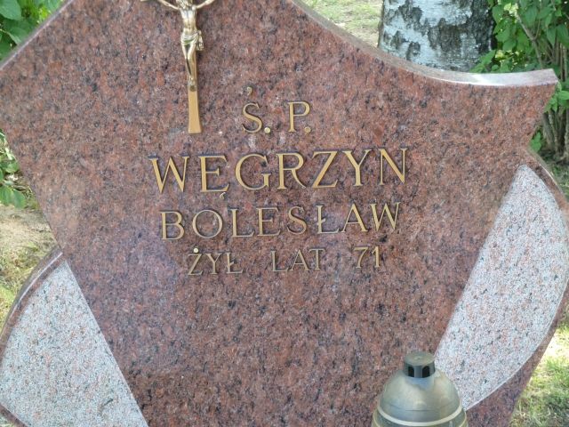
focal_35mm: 111
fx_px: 1825
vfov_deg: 13.3
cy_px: 214
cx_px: 284
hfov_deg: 17.7
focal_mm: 18.2
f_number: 4.4
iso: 500
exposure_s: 1/100
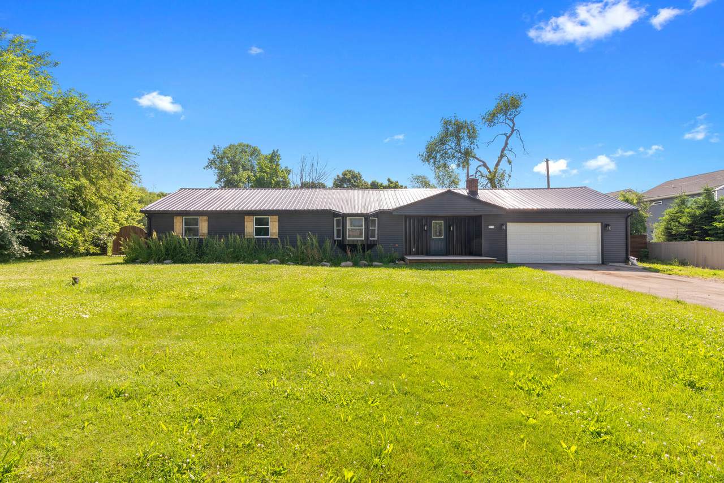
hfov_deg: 93.3
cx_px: 362
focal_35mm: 17
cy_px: 242
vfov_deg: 70.5
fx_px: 342
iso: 250
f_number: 10
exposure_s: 1/25
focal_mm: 17
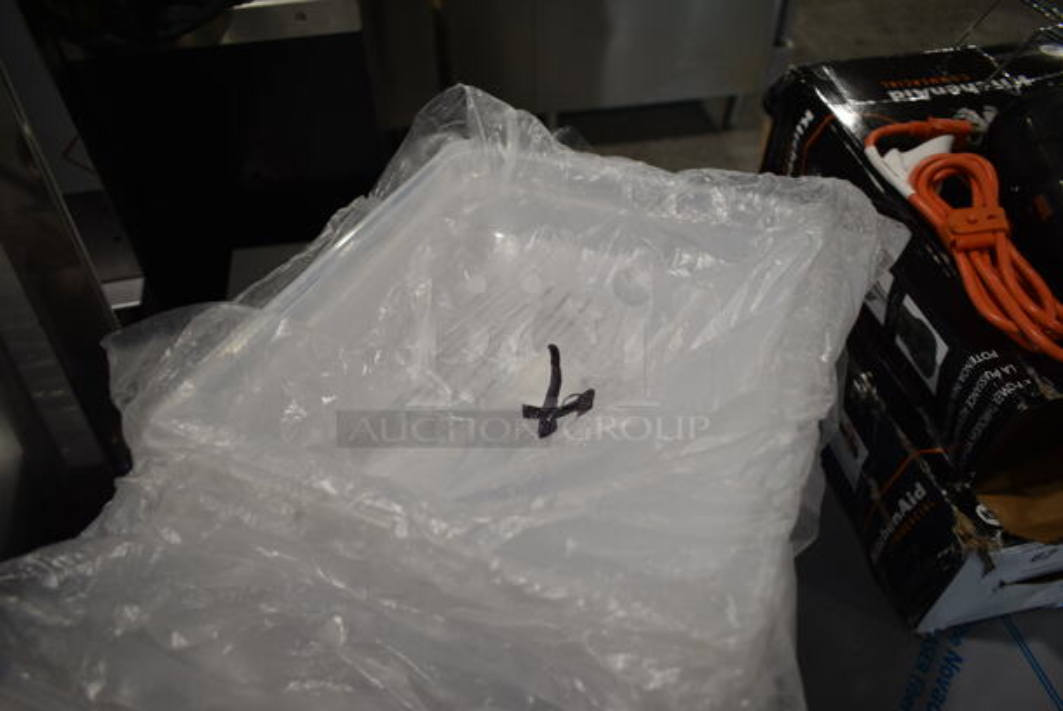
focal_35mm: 27
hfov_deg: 67.3
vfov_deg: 48.0
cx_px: 532
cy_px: 356
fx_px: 798
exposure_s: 1/30
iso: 110
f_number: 3.5
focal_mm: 18
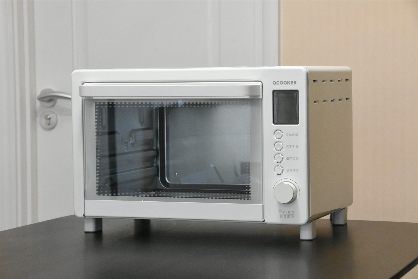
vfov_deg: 13.0
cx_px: 209
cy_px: 140
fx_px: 1219
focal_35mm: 105
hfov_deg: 19.5
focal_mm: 70
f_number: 10
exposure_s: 1/80
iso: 4000
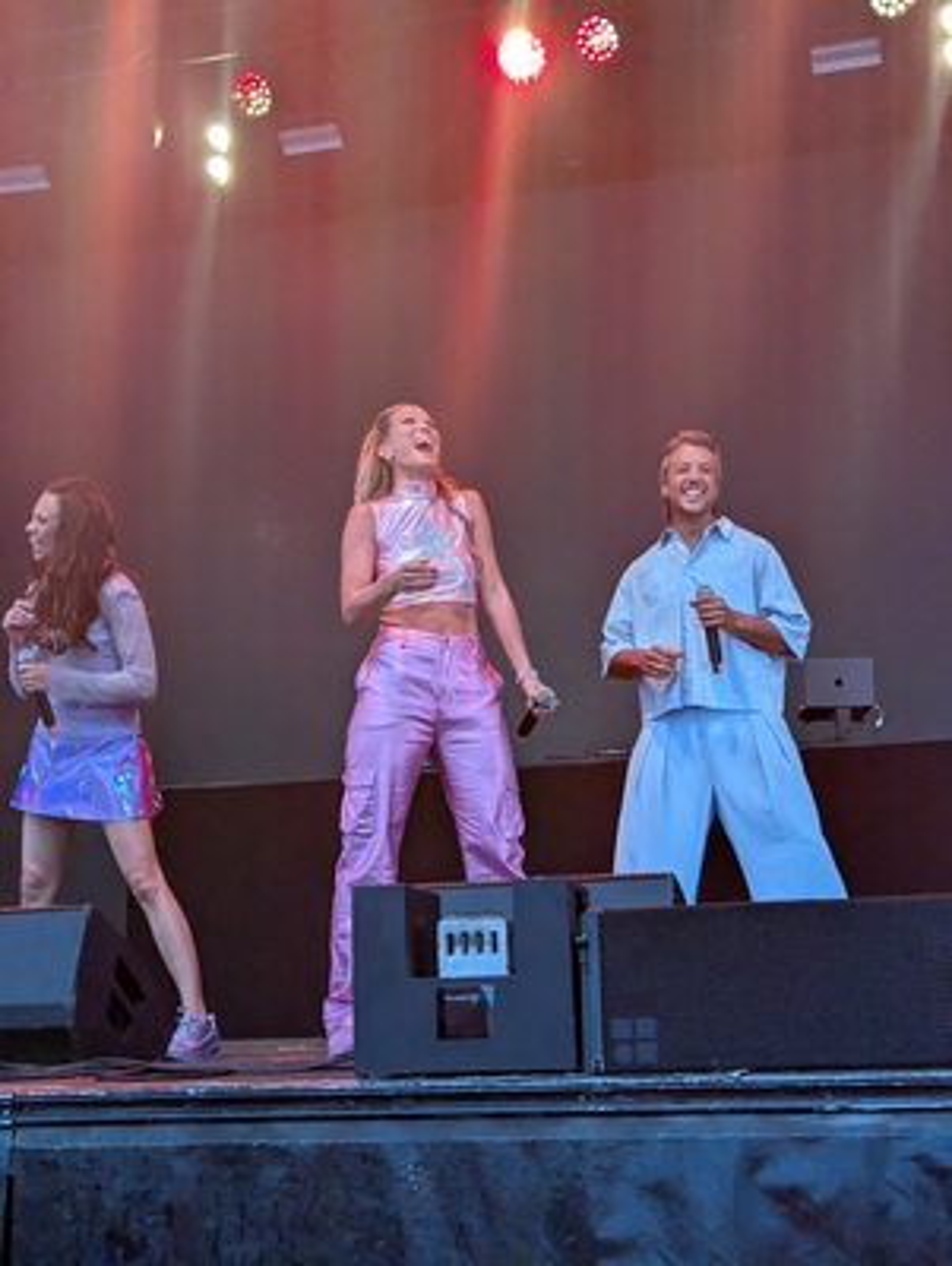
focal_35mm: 48
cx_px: 476
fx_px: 1756
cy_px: 633
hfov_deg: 30.3
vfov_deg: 39.6
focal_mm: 6.81
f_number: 1.85
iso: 768
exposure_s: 1/1070
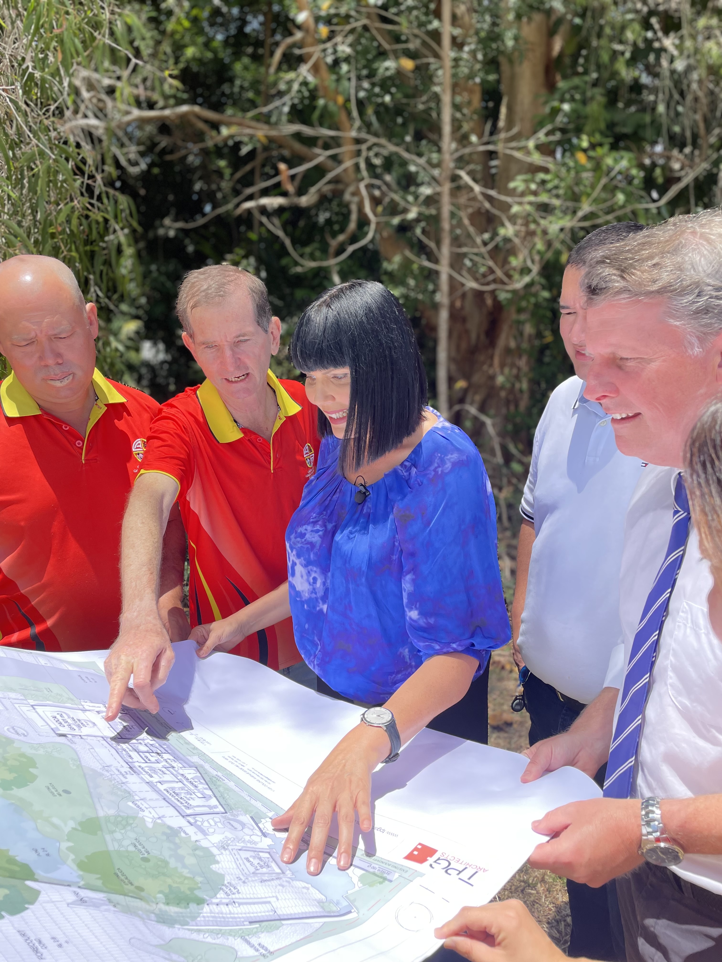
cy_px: 481
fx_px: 723
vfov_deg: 67.3
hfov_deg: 53.1
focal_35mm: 26
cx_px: 361
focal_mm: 4.2
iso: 50
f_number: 1.6
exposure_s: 1/1135
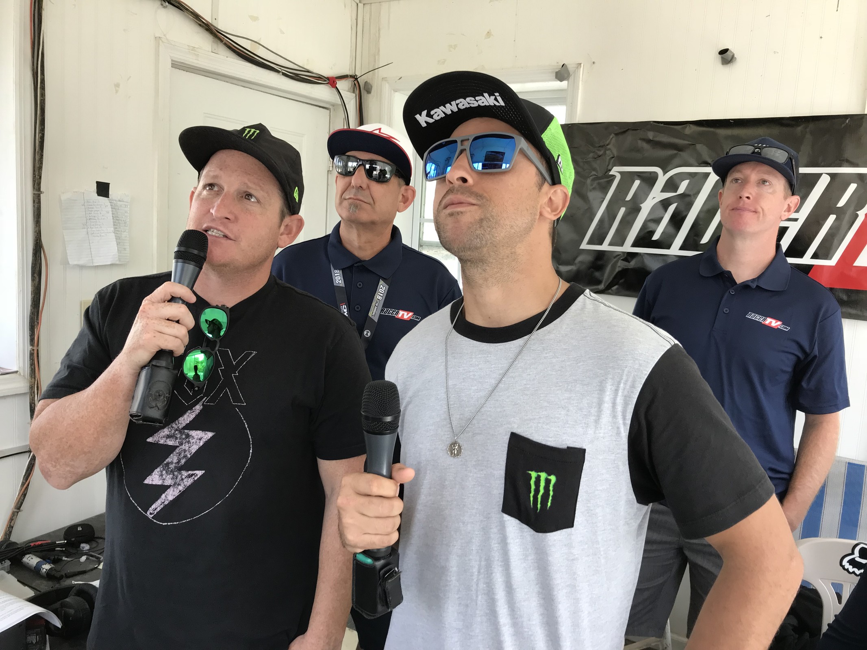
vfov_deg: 49.7
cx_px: 434
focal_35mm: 28
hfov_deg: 63.4
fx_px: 701
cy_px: 325
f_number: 1.8
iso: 32
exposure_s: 1/121
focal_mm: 3.99
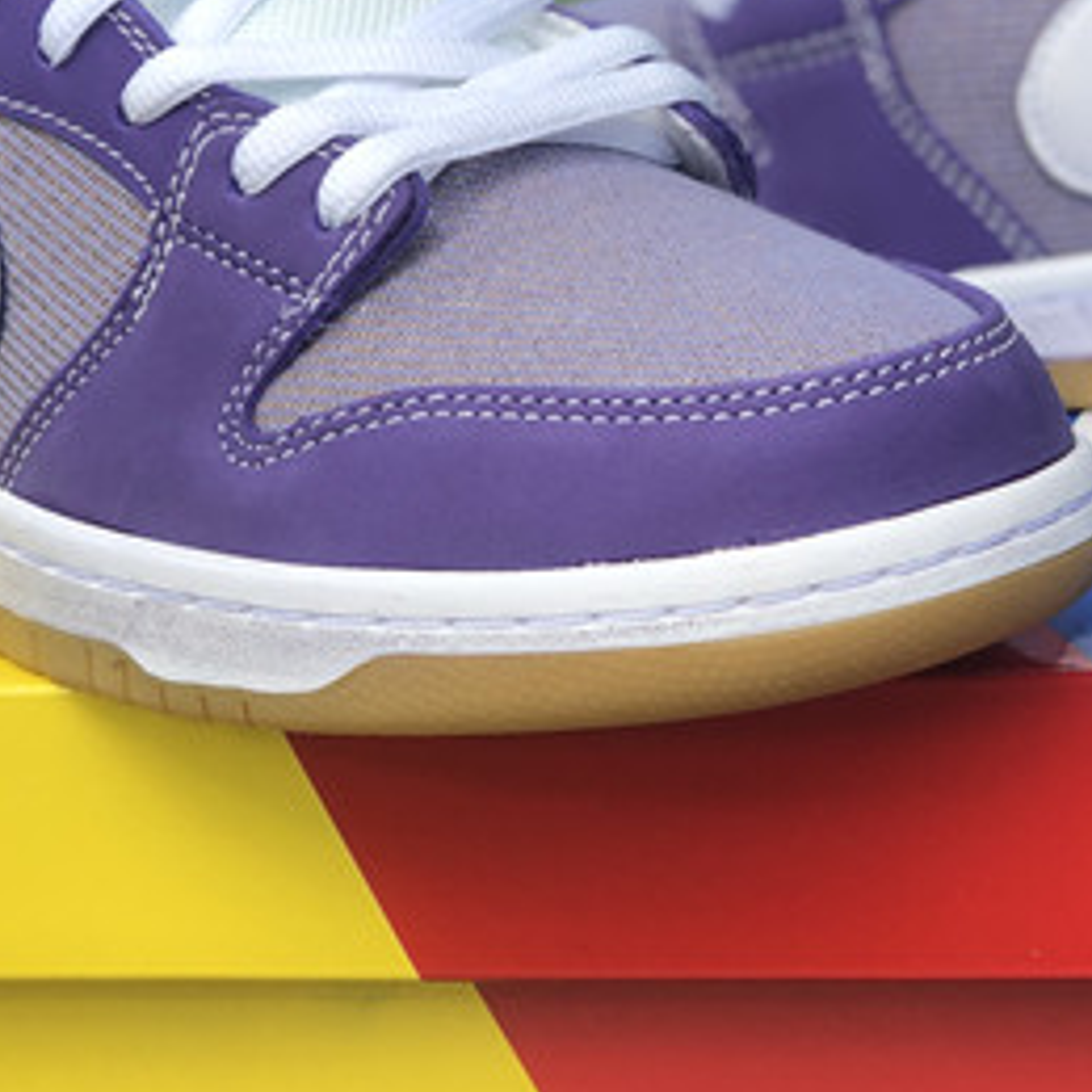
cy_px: 262
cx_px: 764
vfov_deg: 13.3
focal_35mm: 131
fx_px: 4675
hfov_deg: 13.3
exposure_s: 1/142
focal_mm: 6
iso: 16
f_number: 2.4
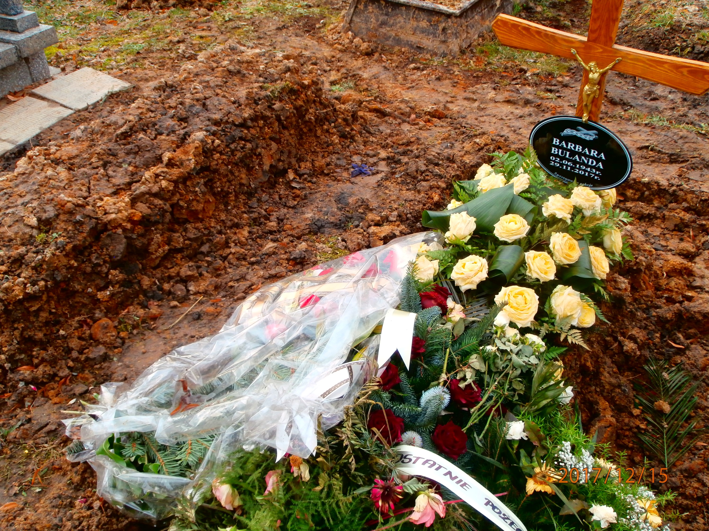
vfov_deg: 37.7
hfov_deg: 49.0
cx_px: 354
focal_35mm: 38
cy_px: 266
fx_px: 778
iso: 100
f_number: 3.9
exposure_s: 1/100
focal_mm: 6.67
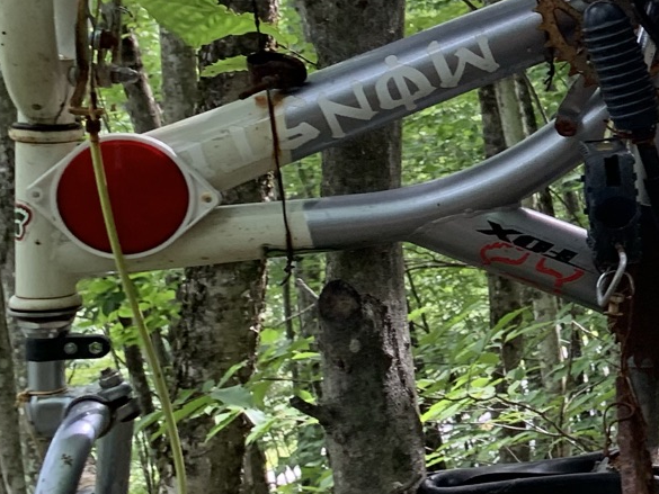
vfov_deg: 16.1
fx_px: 1733
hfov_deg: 18.0
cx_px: 1112
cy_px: 97
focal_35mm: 91
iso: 50
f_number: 1.8
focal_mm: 4.25
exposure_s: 1/121
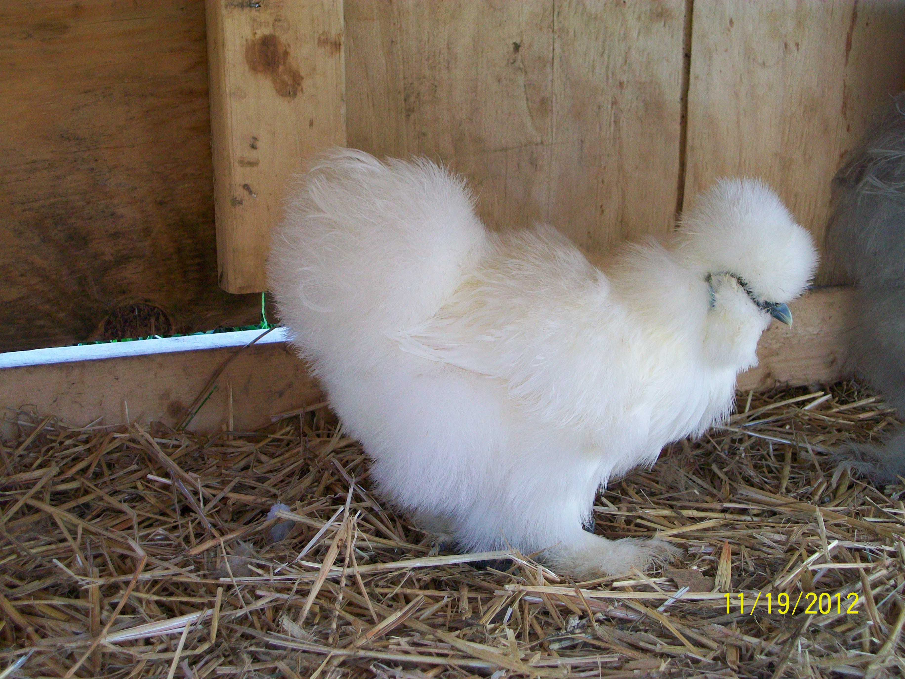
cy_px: 340
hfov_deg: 38.2
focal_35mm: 50
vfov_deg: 29.1
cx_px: 452
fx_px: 1307
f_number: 3.6
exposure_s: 1/80
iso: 120
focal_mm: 8.8
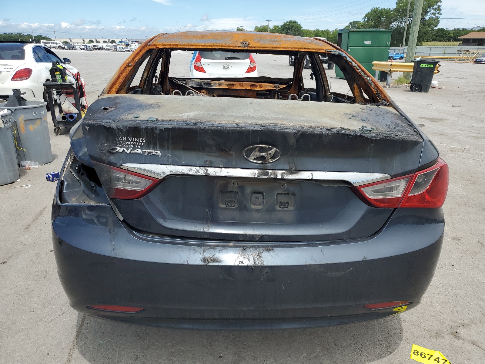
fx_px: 364
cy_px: 182
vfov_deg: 53.1
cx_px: 242
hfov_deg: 67.3
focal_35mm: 26
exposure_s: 1/2500
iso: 50
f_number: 1.5
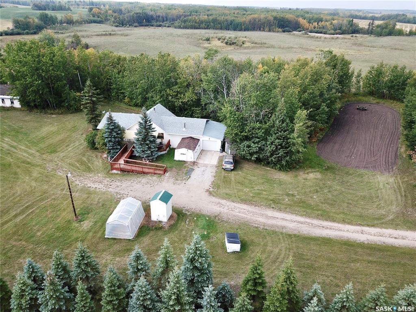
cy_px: 156
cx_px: 208
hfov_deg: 67.3
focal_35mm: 26
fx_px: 312
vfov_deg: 53.1
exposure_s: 1/800
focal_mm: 4.73
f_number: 2.2
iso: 100
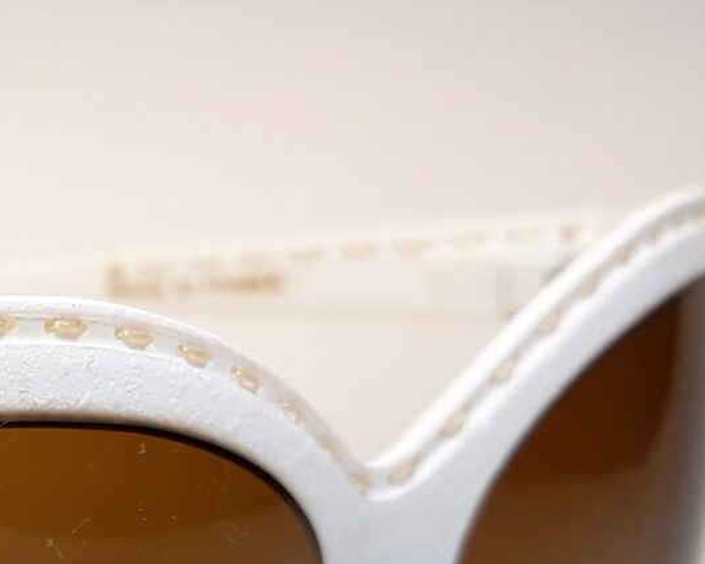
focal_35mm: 127
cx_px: -141
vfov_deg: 11.7
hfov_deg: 14.7
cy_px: 813
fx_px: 2650
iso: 40
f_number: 1.7
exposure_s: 1/305
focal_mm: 3.71
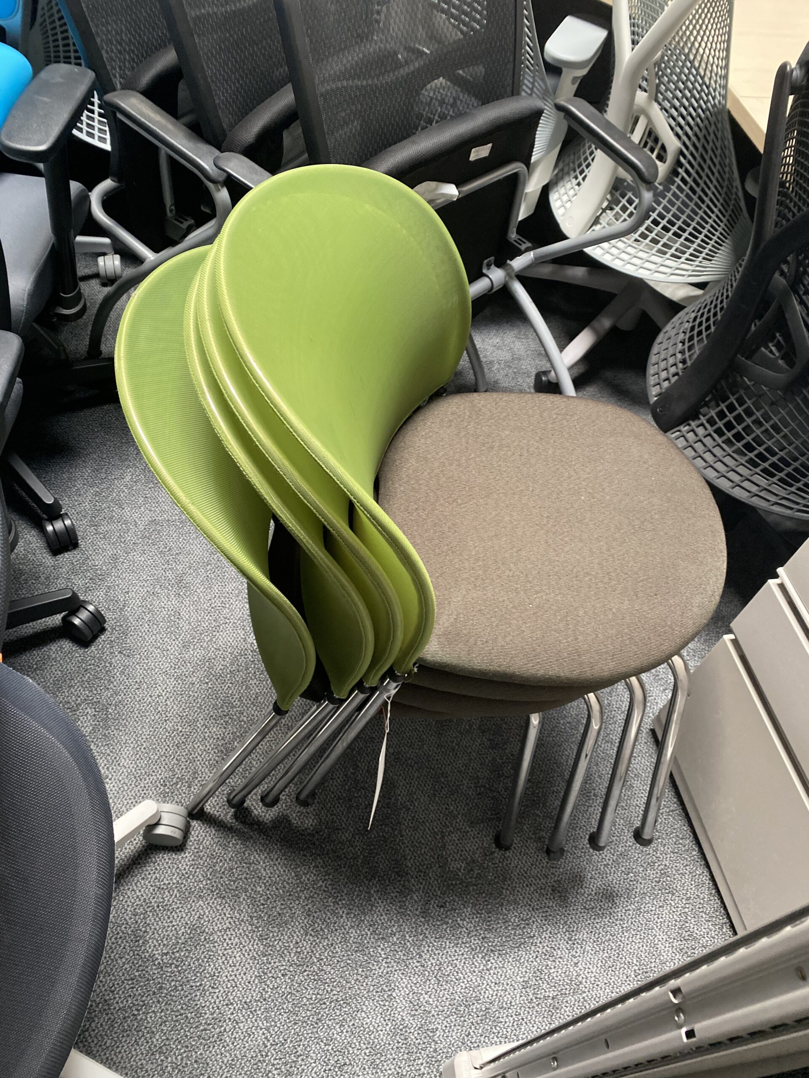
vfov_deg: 67.3
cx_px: 404
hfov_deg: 53.1
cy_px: 539
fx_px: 810
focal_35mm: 26
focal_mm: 4.25
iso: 400
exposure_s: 1/60
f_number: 1.8
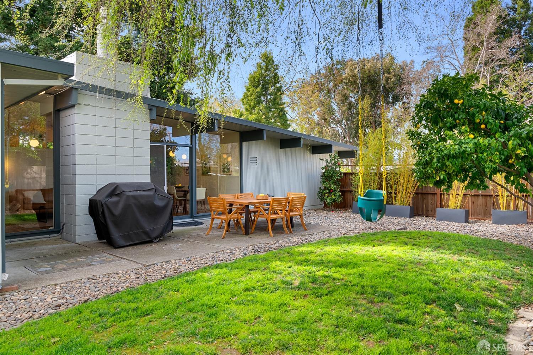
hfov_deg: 73.7
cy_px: 178
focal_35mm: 24
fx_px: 355
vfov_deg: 53.1
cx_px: 266
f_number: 8
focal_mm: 24
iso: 125
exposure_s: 1/80
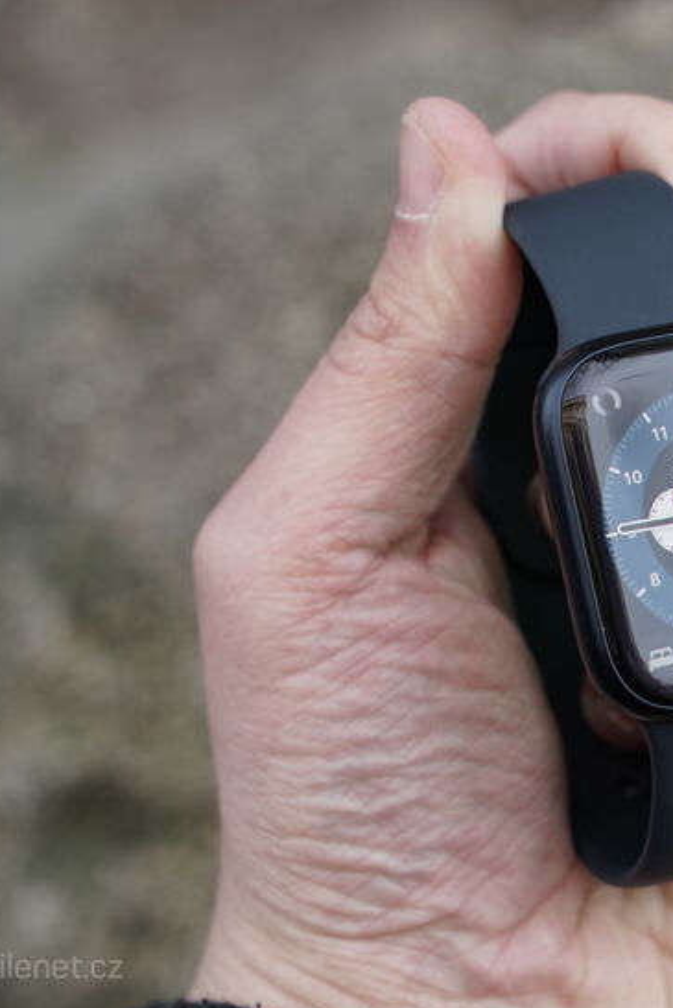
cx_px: 603
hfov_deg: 12.8
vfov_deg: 19.3
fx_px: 2970
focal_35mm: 106
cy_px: 507
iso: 250
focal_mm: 70
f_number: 7.1
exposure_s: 1/160
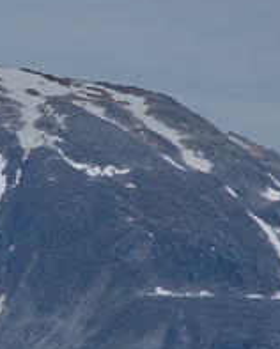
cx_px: -183
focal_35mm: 609
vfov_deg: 3.2
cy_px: 278
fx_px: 6299
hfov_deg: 2.5
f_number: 8
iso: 100
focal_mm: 100
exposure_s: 1/250
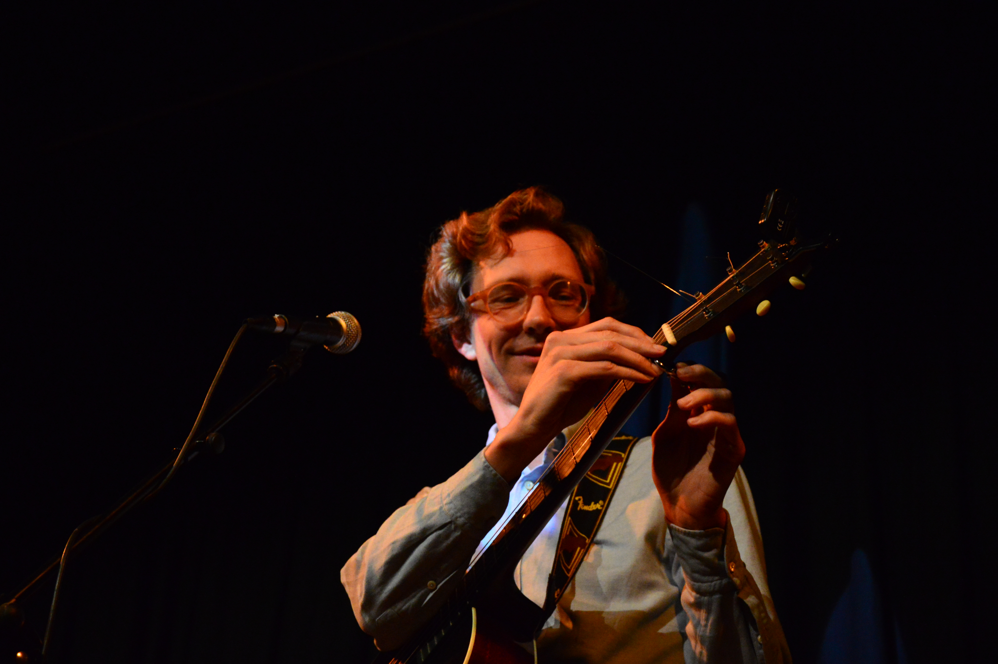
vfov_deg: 18.9
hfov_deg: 28.1
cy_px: 332
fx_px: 1994
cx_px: 499
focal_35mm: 72
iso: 3200
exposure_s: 1/80
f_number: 5
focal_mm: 48
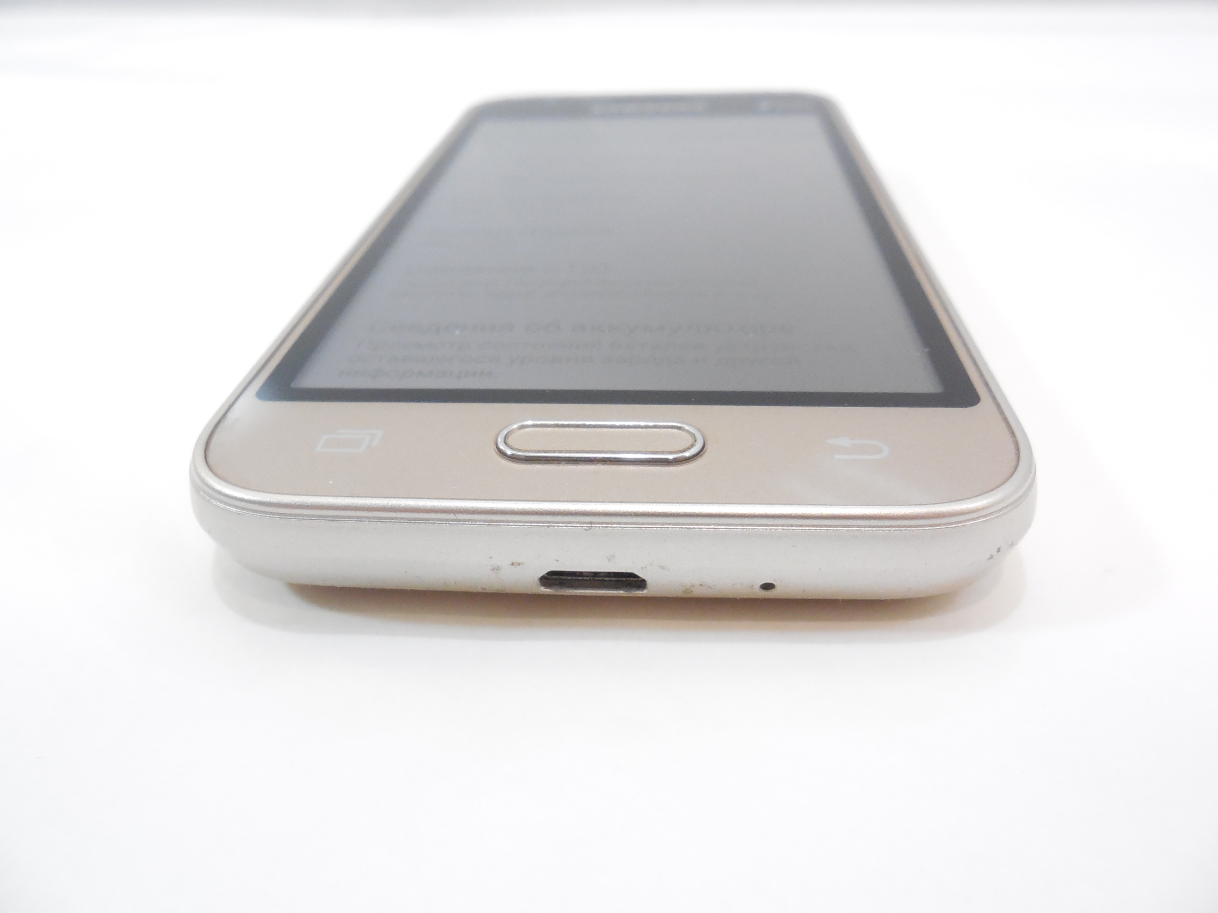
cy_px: 456
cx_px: 609
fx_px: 915
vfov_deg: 53.1
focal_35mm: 26
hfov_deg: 67.3
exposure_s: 1/250
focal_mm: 4.6
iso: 720
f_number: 3.5
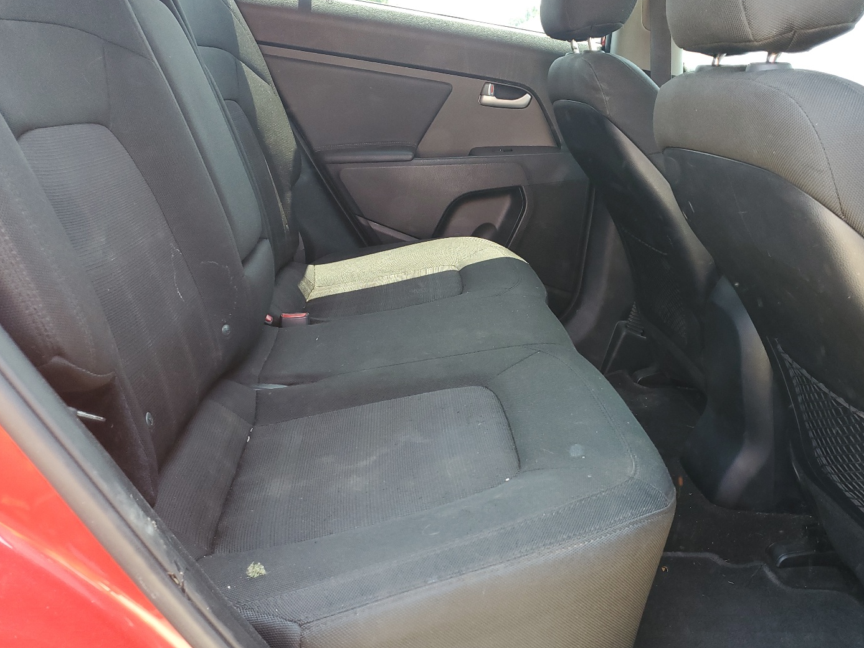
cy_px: 325
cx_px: 490
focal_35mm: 30
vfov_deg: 46.8
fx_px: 749
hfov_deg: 59.7
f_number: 1.5
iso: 78
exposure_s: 1/120
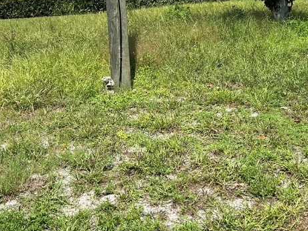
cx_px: 192
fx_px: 516
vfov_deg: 24.2
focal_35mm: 58
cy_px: 5
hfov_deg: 33.1
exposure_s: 1/3356
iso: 50
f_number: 1.5
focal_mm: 5.7
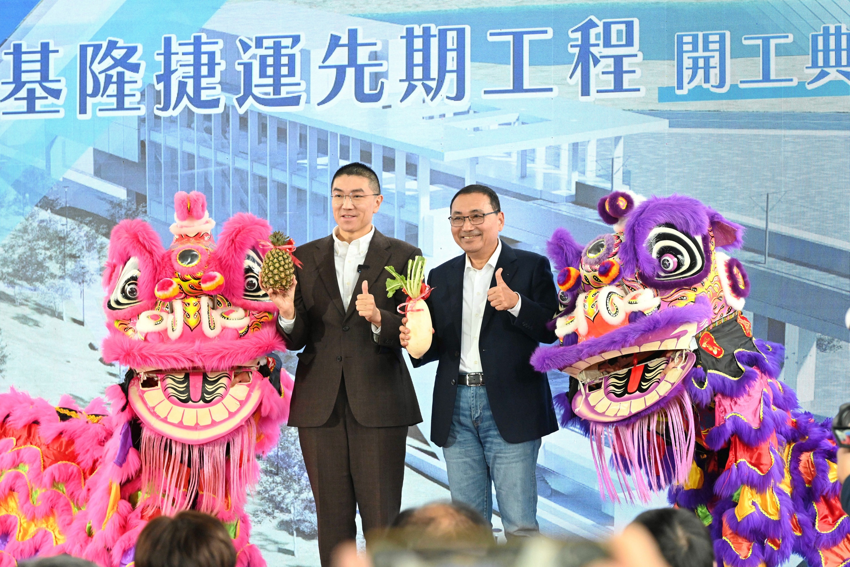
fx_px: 2408
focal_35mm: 102
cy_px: 284
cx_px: 425
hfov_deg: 20.0
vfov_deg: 13.4
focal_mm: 102
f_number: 5.6
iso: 2500
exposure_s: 1/200
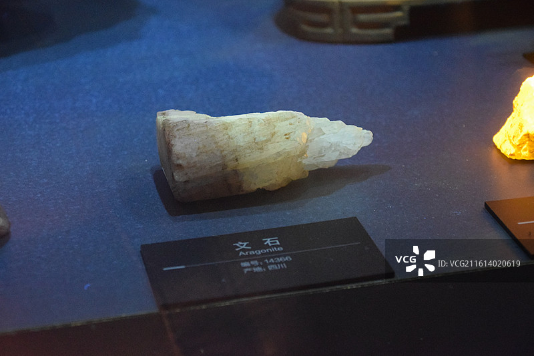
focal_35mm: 78
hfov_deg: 26.0
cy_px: 178
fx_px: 1157
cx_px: 267
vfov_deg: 17.5
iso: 6400
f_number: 4.8
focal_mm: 52
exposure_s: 1/30
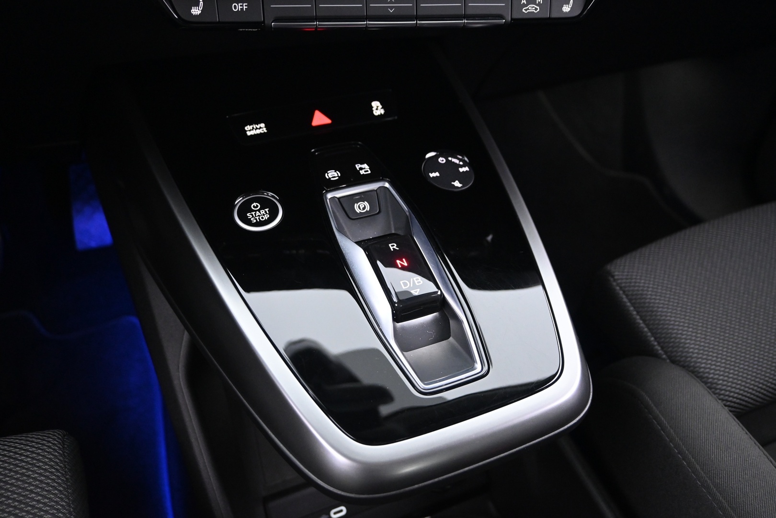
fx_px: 647
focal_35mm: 30
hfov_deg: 61.9
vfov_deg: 43.6
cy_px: 259
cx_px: 388
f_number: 3.8
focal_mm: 20
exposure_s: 1/8
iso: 2500
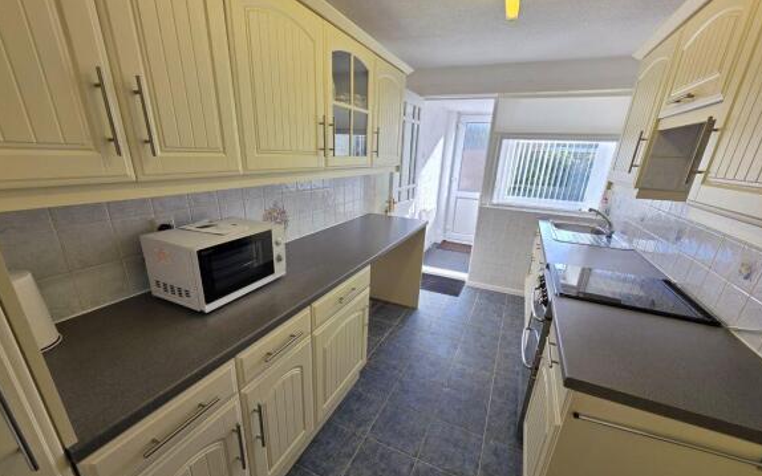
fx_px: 291
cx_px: 382
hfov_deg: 105.3
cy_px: 266
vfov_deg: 78.4
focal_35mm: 14
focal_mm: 2.2
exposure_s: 1/100
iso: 32
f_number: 1.9
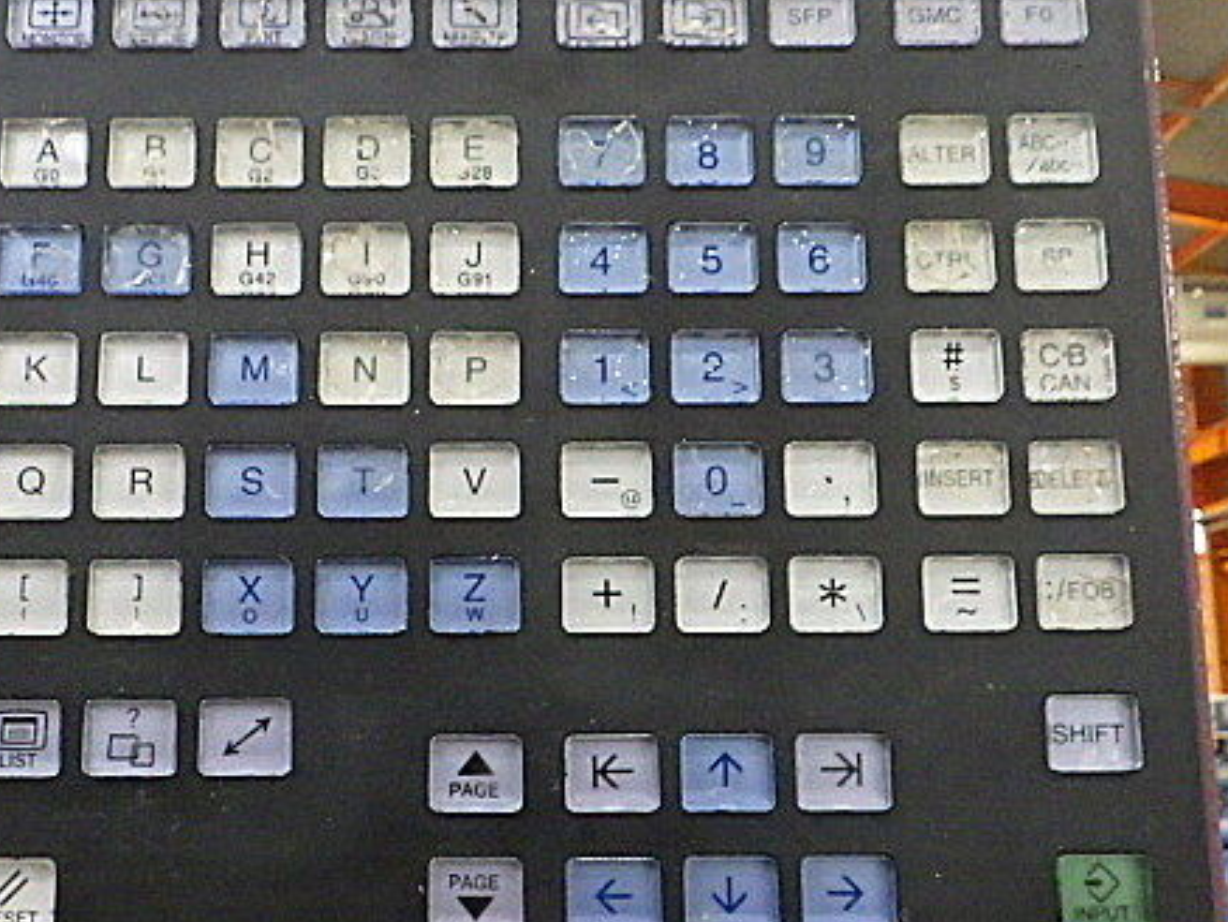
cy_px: 455
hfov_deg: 45.5
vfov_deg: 35.2
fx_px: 1455
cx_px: 497
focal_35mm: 41
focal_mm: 5
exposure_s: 1/40
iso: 1600
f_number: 3.5
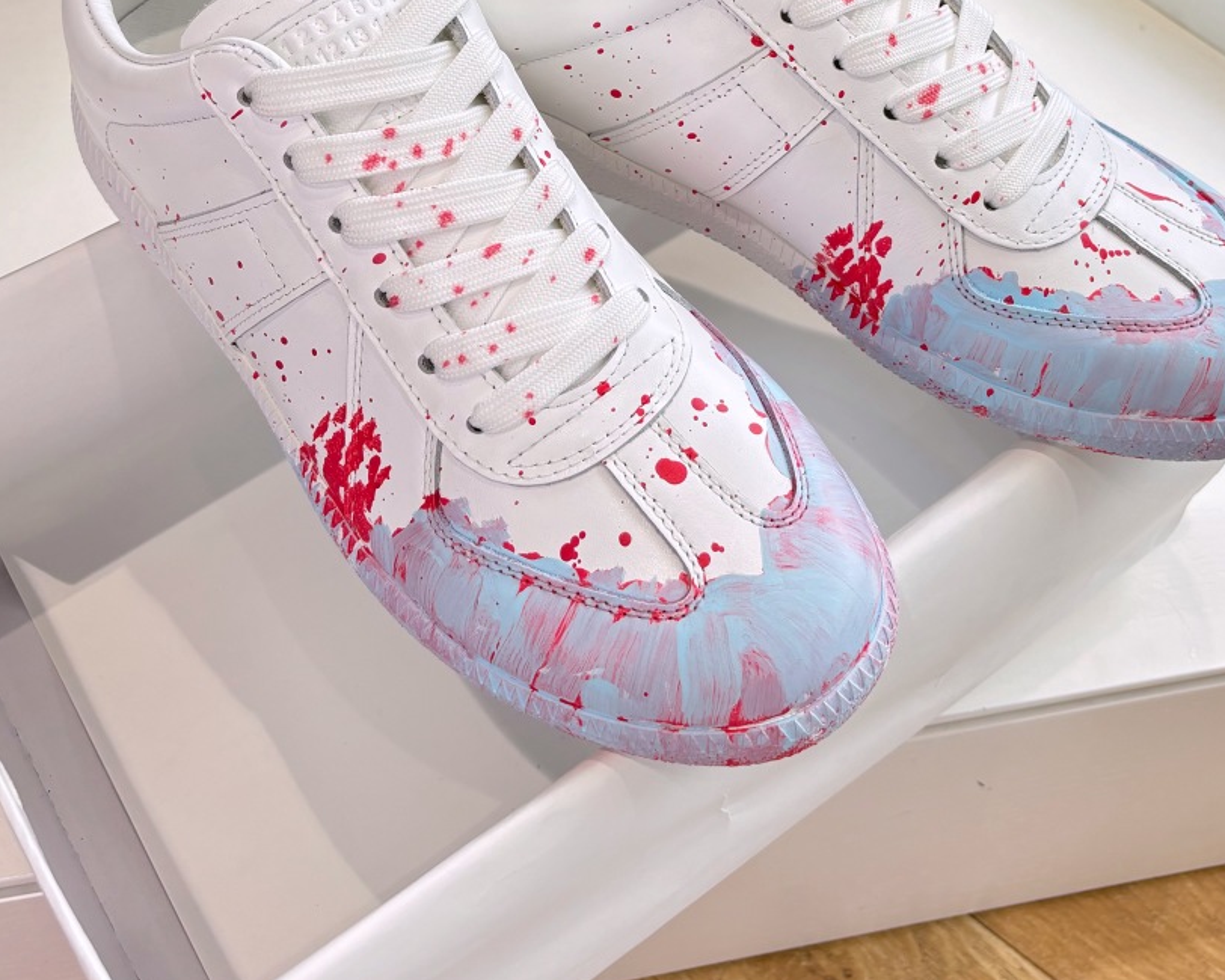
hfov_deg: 40.9
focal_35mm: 45
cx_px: 763
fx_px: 1632
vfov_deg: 31.9
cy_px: 109
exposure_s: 1/419
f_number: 1.6
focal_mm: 5.96
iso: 50
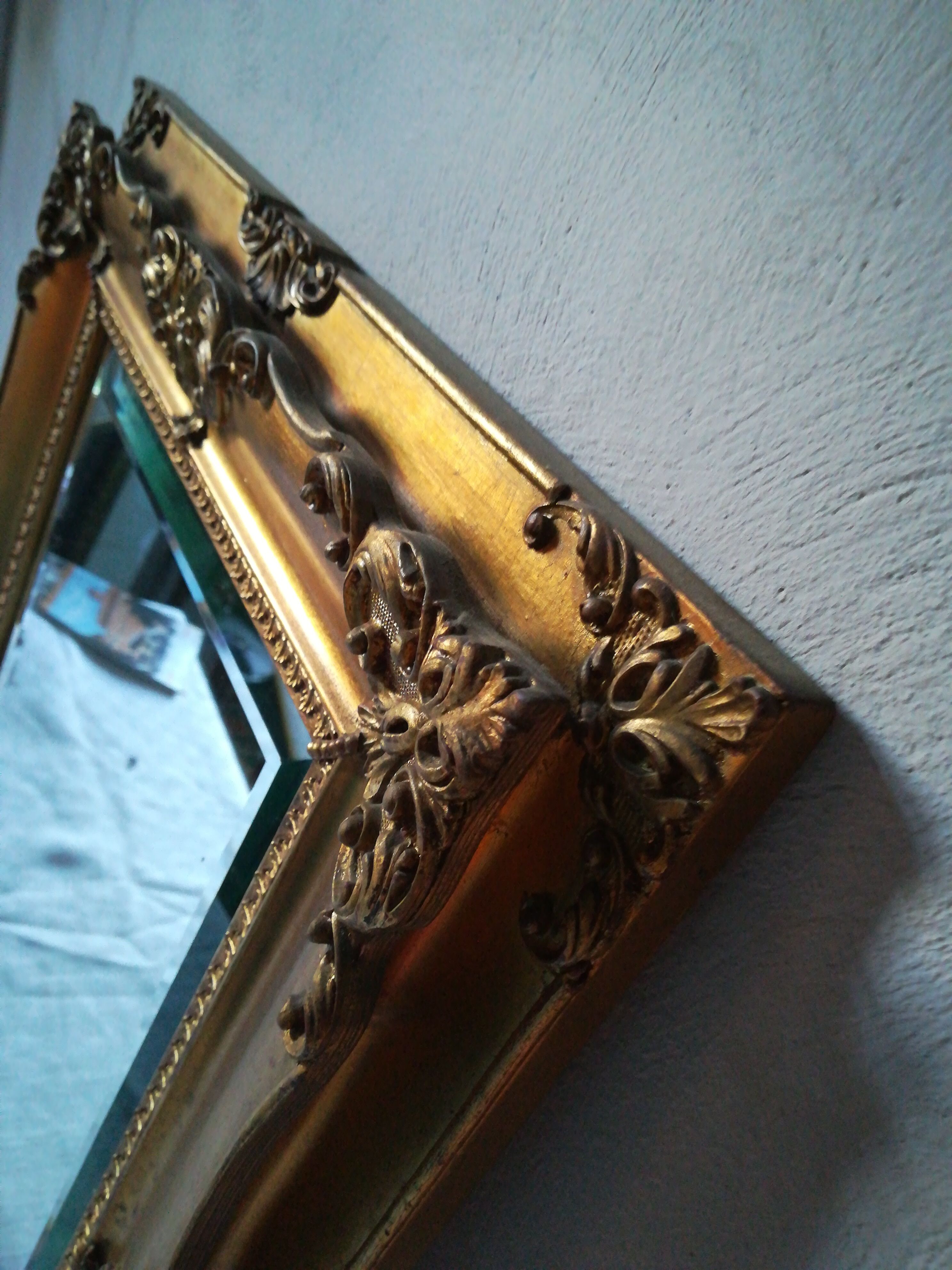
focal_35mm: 26
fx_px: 953
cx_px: 476
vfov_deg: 67.3
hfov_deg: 53.1
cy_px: 635
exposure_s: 1/14.3
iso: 800
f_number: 2.2
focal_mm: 3.83
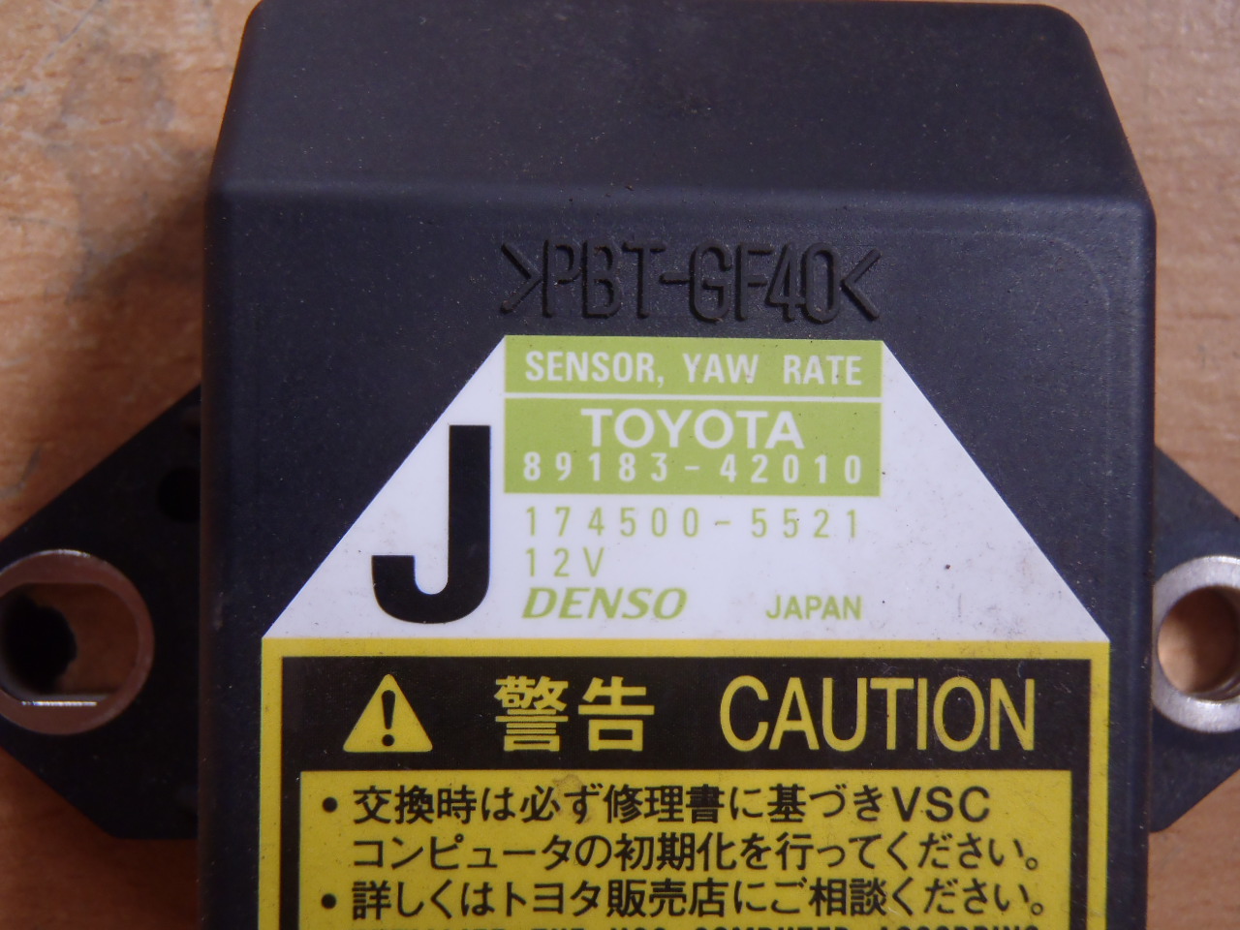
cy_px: 465
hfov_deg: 50.1
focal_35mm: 37
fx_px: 1325
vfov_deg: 38.7
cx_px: 620
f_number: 4.7
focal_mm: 6.64
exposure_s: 1/40
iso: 160
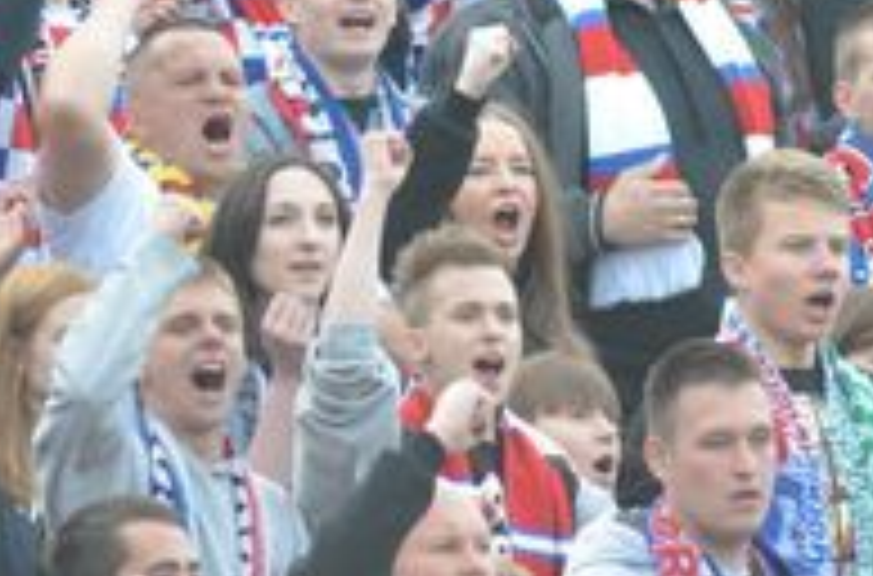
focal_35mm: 1325
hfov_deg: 1.6
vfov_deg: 1.0
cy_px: -227
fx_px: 32027
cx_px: 558
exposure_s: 1/500
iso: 1600
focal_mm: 300
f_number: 5.6
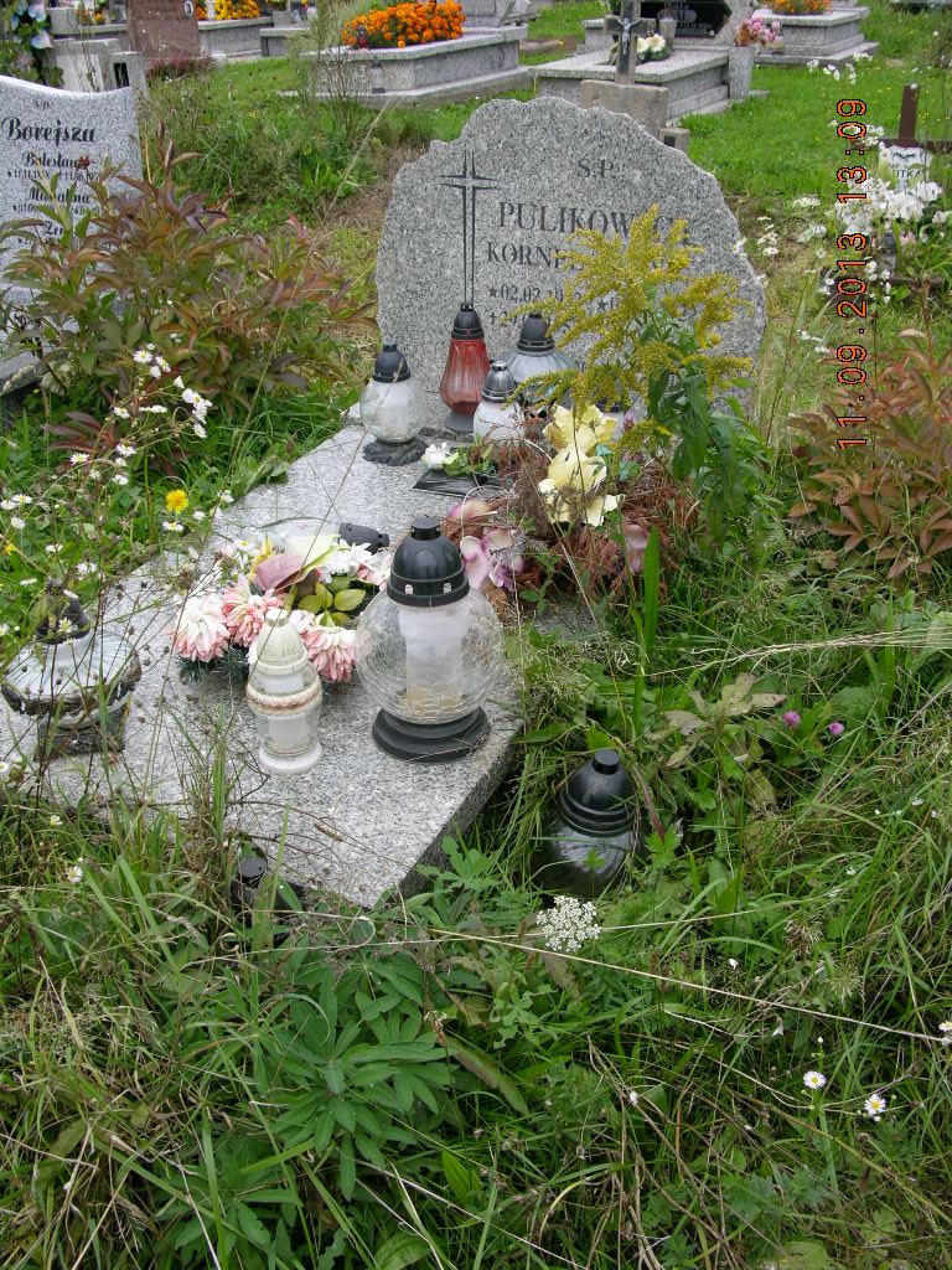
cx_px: 476
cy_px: 635
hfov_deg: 40.7
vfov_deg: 52.6
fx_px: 1283
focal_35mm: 35
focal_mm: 8.9
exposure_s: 1/150
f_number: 4.5
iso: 50
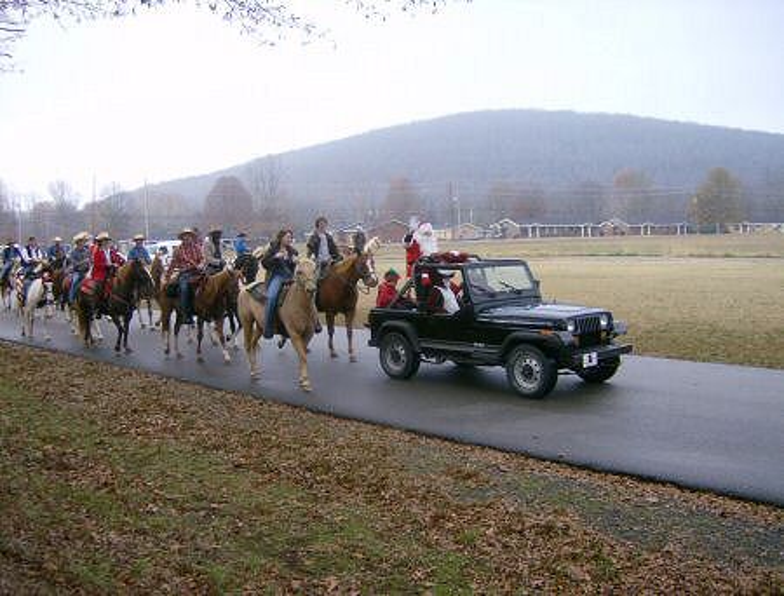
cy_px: 298
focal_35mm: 36
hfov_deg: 51.1
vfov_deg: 40.0
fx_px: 819
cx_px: 392
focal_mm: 6
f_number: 2.8
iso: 100
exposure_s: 1/113
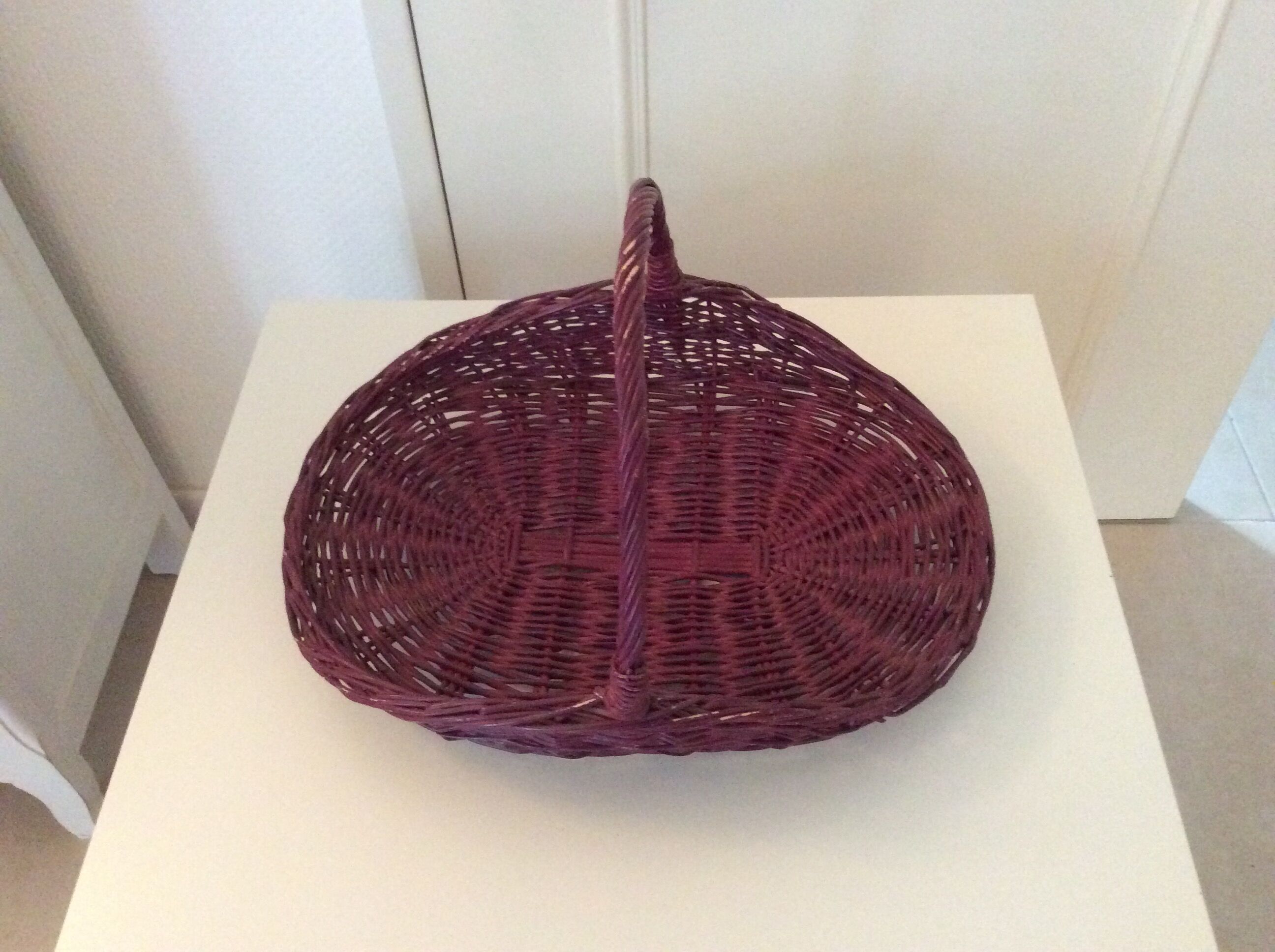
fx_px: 1177
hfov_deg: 56.9
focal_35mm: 32
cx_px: 638
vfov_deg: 44.1
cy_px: 476
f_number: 2.4
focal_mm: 3.3
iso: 500
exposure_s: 1/17
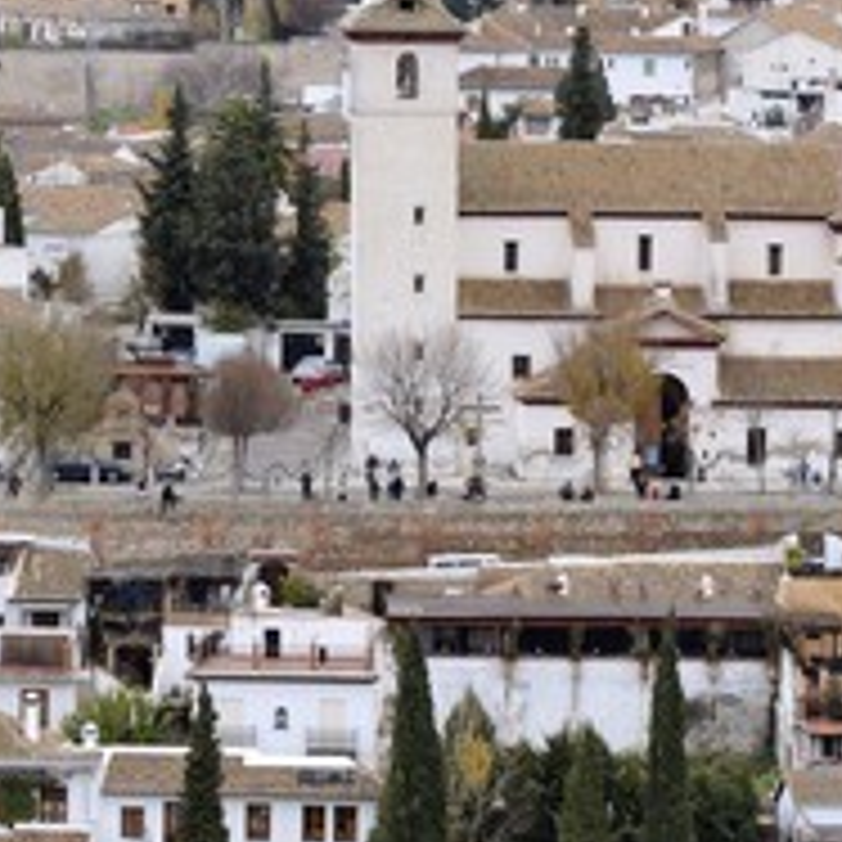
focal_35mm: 354
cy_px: 477
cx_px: 543
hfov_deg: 4.9
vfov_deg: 4.9
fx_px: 9742
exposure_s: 1/200
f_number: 6.3
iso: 400
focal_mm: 185
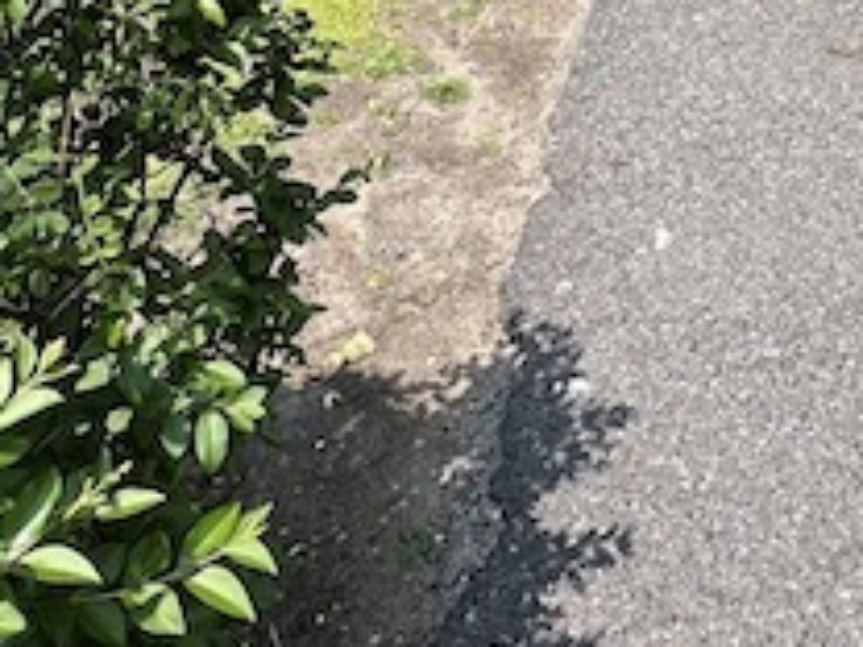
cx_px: 755
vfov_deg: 22.3
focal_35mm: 50
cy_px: -394
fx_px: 1247
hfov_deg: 36.2
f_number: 1.8
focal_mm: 1.57
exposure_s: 1/626
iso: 32
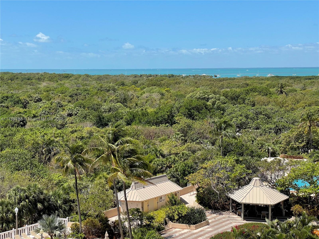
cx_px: 160
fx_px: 479
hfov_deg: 36.8
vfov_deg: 28.0
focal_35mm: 52
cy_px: 120
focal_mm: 6
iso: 25
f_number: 2
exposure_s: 1/1845
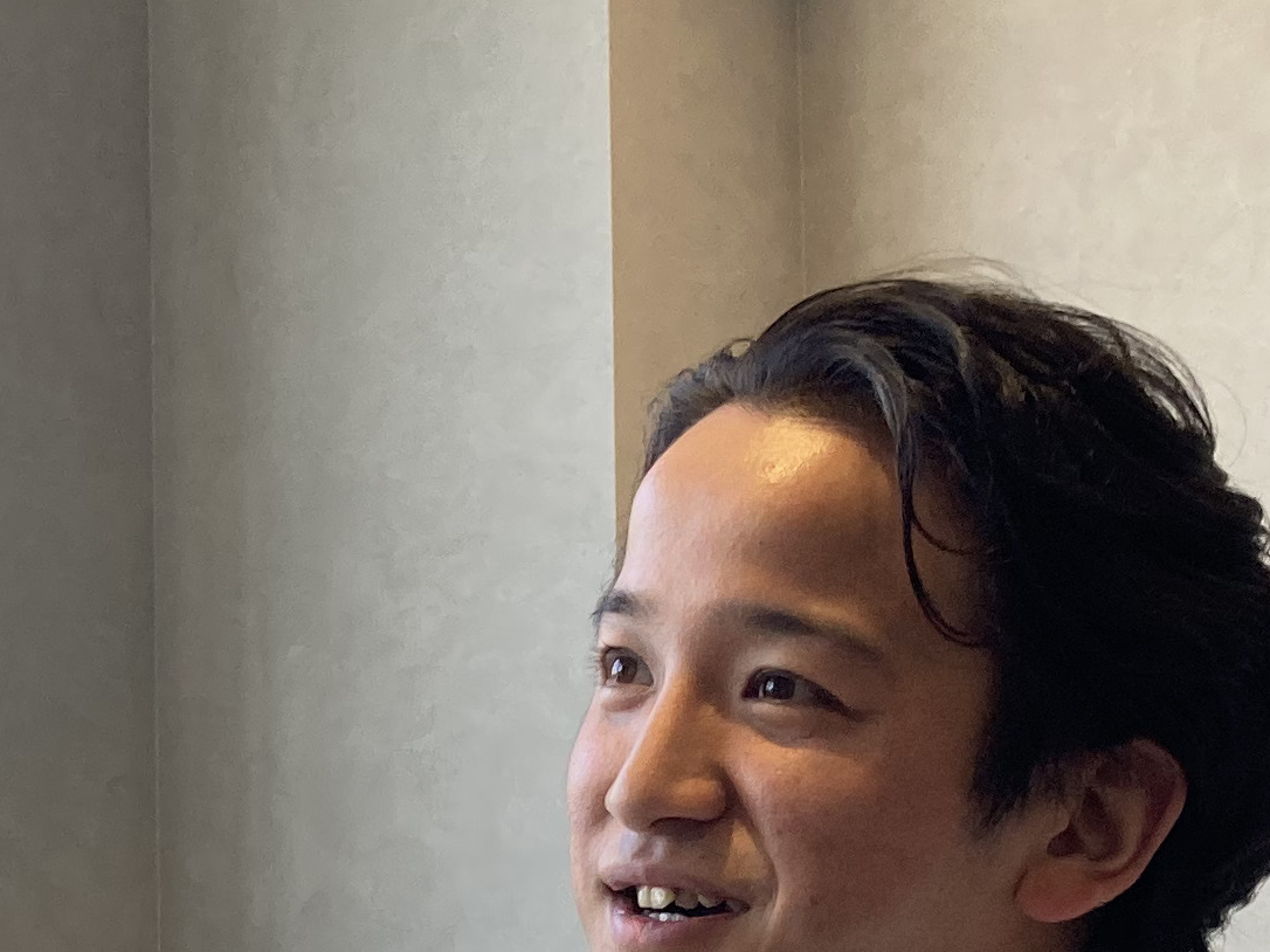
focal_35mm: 104
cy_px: 1196
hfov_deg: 18.4
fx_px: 3815
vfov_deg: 13.7
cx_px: -23
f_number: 1.8
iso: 32
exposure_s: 1/121
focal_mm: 3.99
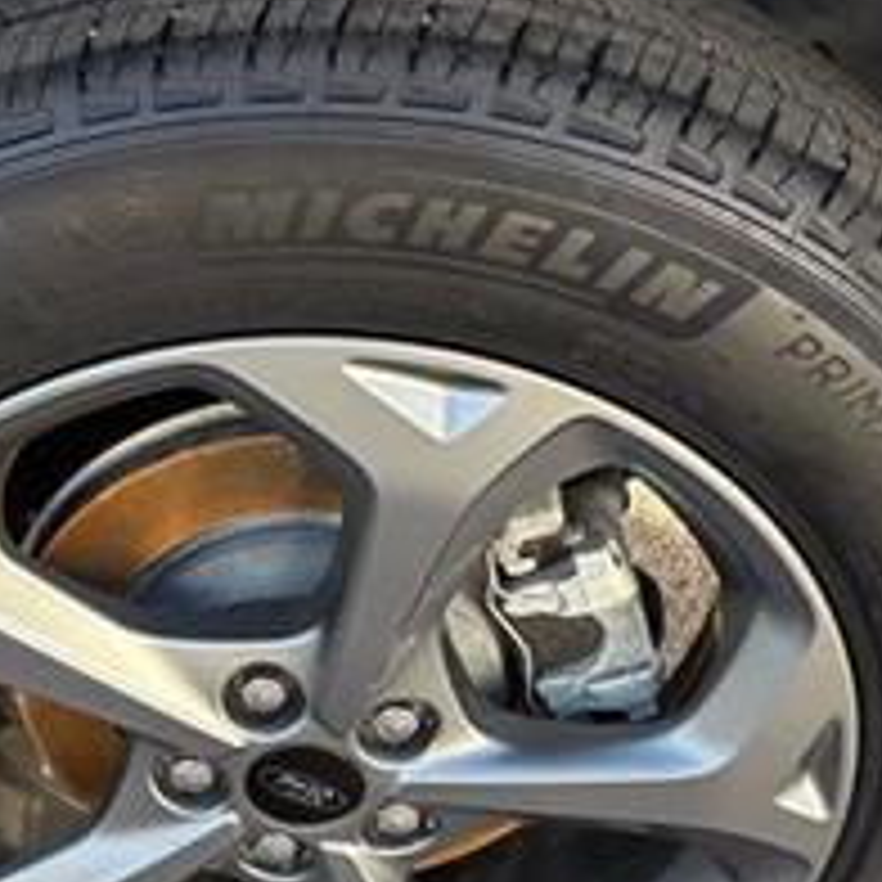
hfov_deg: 28.8
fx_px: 1701
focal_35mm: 59
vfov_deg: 28.9
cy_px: 562
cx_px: 252
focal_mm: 5.96
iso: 64
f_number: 1.6
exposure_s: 1/313
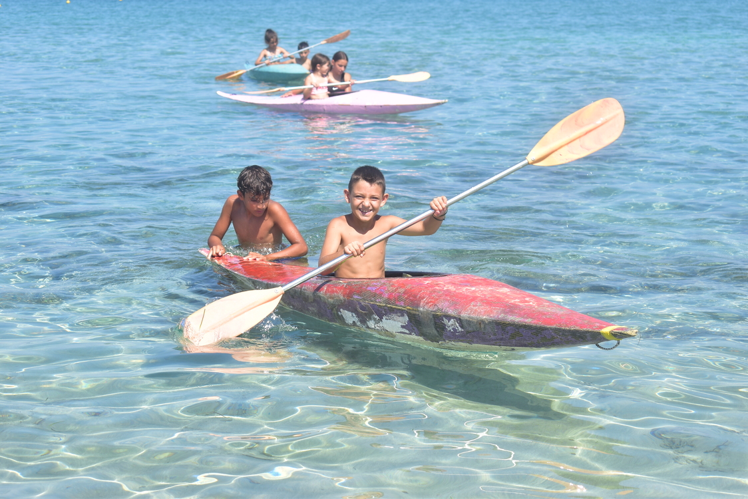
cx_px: 374
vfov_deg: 16.6
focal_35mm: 82
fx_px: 1715
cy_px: 250
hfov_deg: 24.6
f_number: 5.6
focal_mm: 55
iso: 100
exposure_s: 1/320
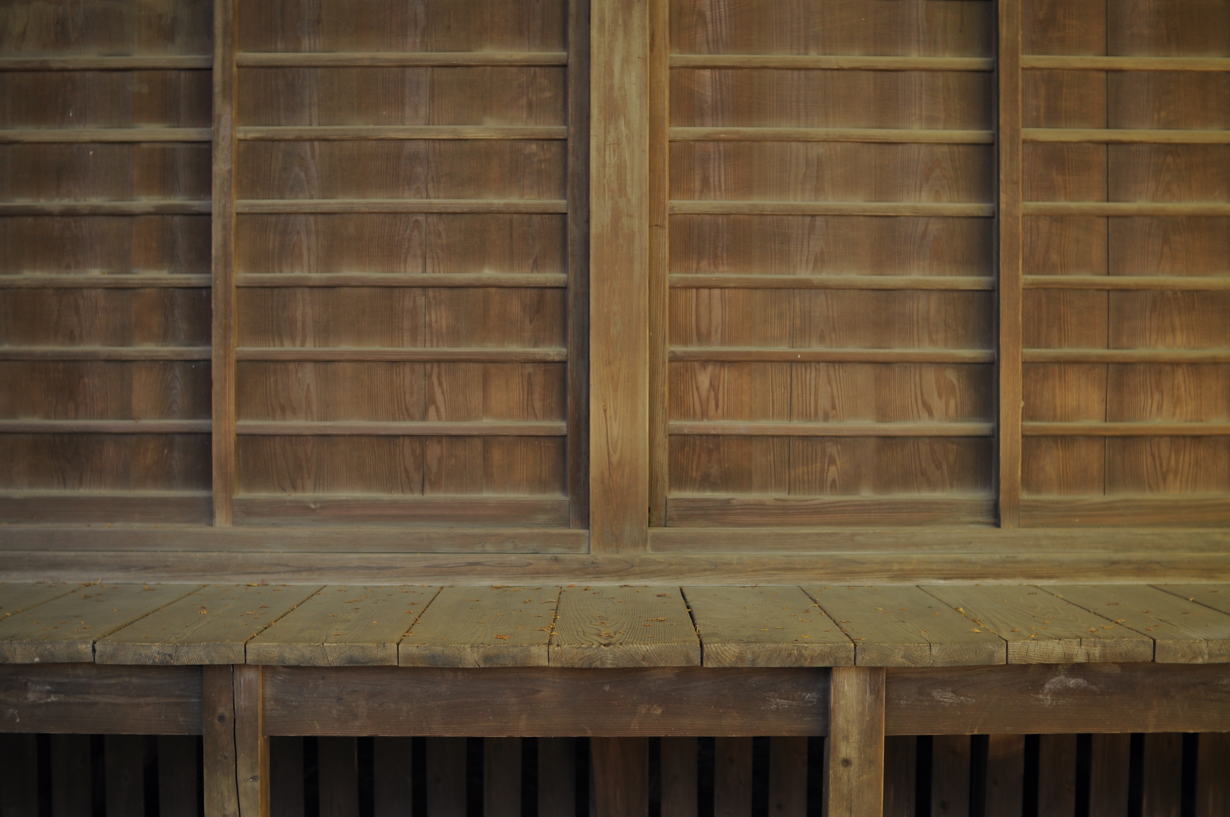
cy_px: 416
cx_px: 619
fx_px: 1570
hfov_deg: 42.8
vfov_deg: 29.2
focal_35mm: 46
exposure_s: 1/60
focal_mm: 30
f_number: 2
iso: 200
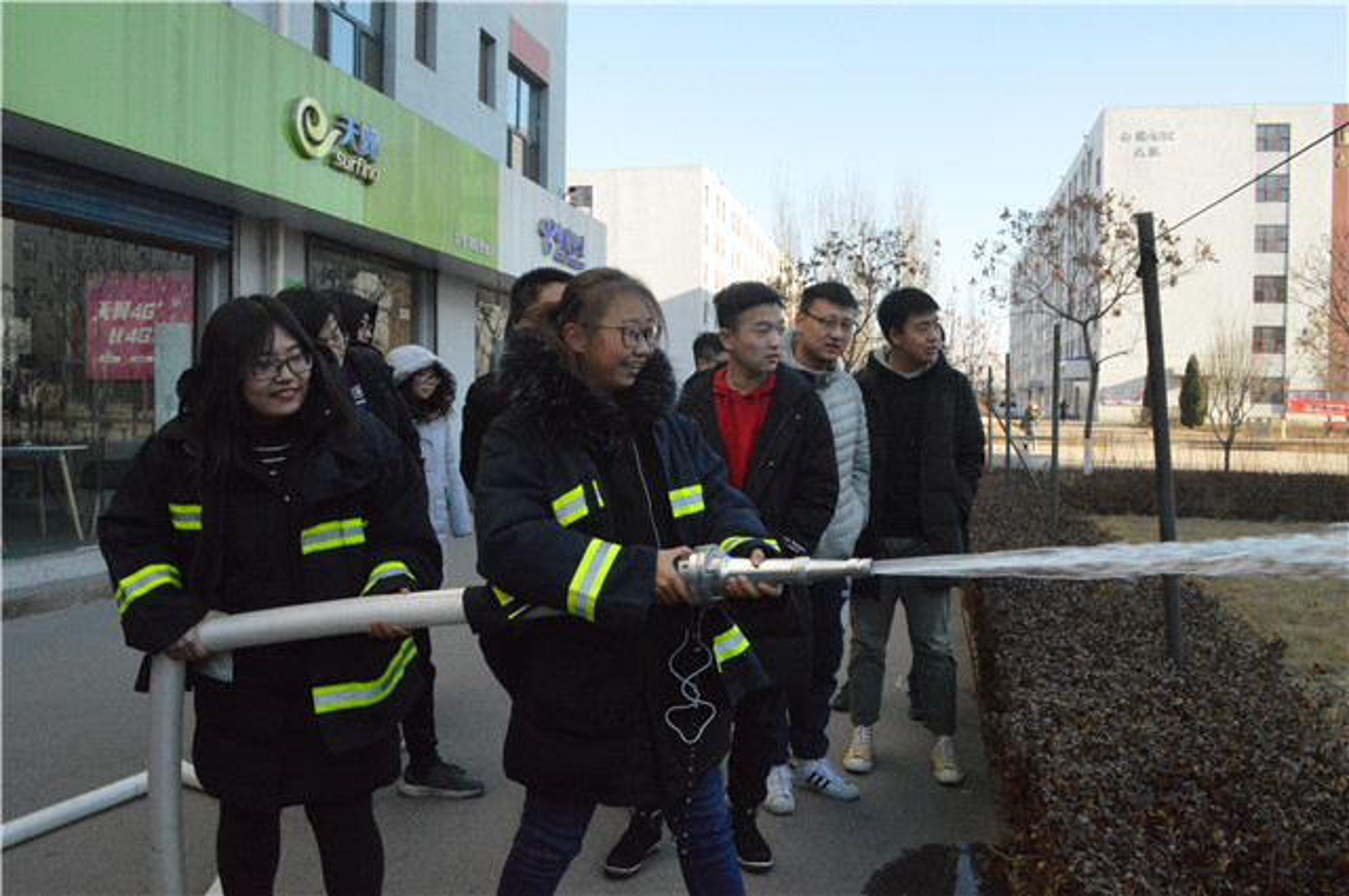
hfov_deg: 67.4
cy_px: 448
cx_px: 674
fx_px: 1010
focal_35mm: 27
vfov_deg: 47.8
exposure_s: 1/1000
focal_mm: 18
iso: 6400
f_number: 16
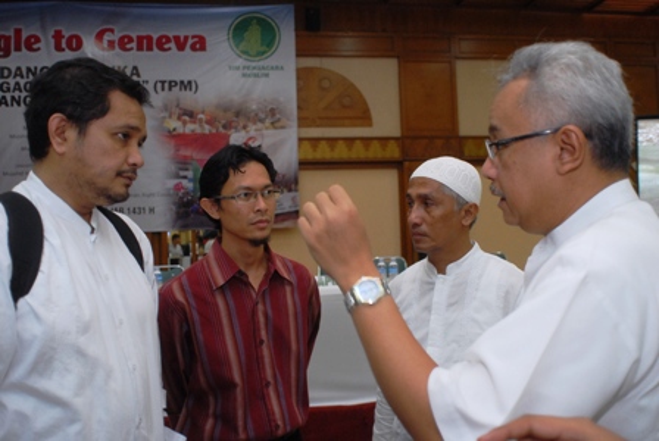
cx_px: 330
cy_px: 220
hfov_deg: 61.9
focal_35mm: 30
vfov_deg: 43.7
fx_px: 550
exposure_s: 1/30
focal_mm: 20
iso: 400
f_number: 3.5
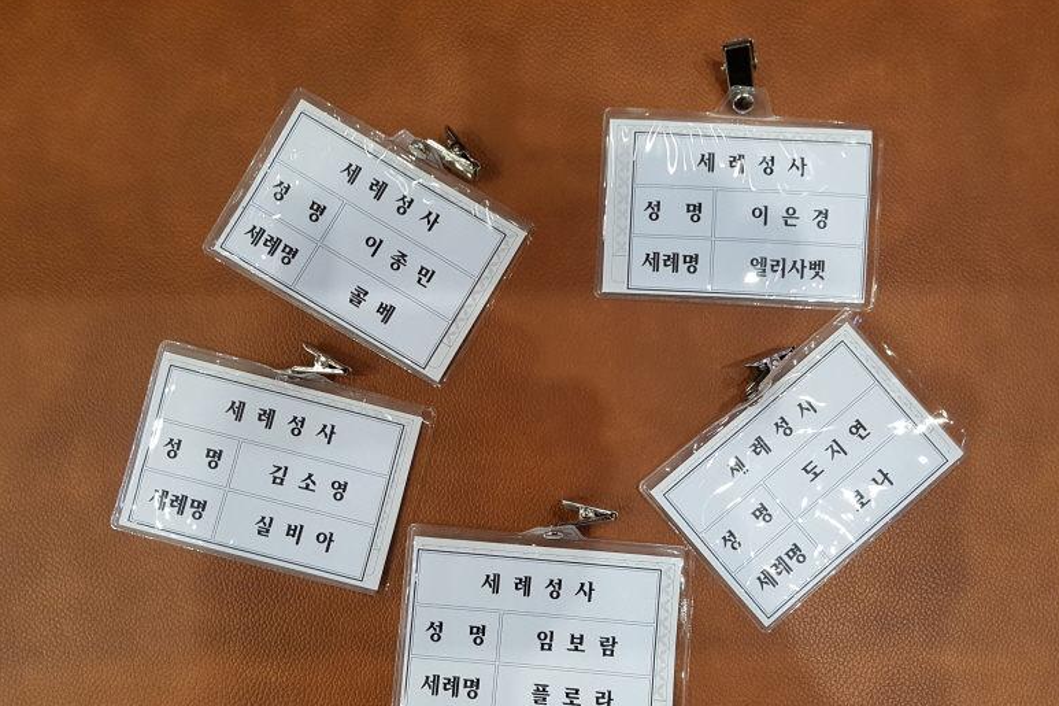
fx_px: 823
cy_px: 395
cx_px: 545
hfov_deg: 65.5
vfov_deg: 46.3
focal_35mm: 28
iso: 160
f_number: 1.7
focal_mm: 4.2
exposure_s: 1/24
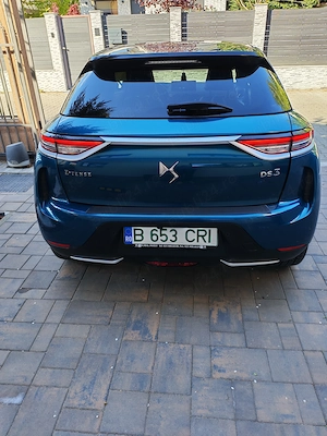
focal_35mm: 27
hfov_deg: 51.4
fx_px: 340
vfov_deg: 65.3
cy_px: 218
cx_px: 164
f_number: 1.9
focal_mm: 6.12
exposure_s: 1/170
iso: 50
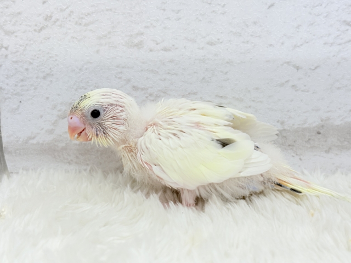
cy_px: 132
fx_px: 527
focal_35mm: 52
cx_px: 176
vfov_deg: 28.0
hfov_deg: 36.8
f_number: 1.6
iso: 32
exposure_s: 1/50
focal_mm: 5.96
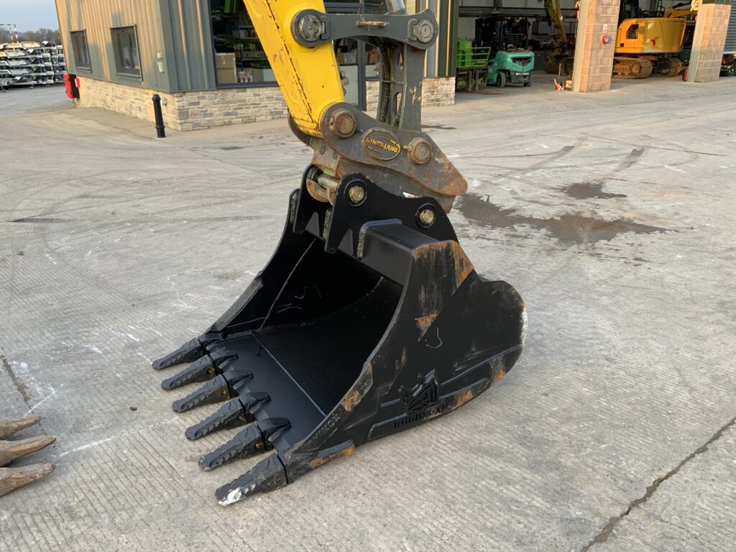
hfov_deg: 61.7
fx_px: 617
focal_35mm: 29
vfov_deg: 48.2
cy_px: 276
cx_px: 368
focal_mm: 3
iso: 40
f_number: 1.8
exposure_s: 1/122
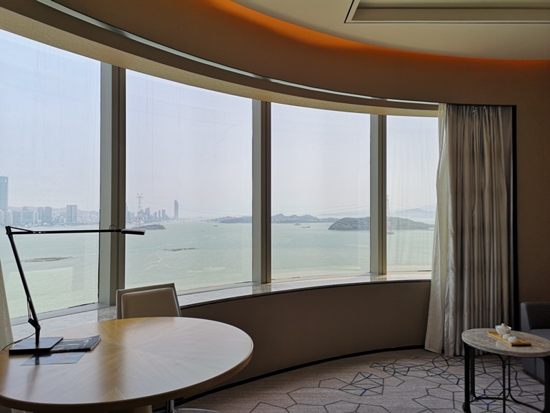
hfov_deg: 65.3
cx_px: 275
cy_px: 206
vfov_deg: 51.4
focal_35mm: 27
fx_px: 429
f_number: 1.8
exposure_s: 1/789
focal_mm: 3.95
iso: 50
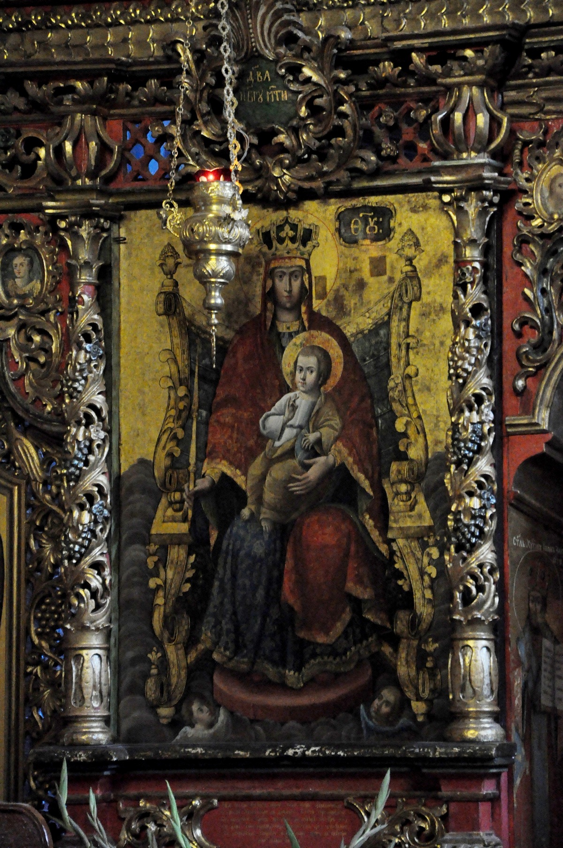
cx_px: 282
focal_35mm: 158
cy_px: 424
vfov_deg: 13.1
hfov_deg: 8.7
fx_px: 3703
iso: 3200
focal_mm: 105
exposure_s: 1/30
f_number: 5.6
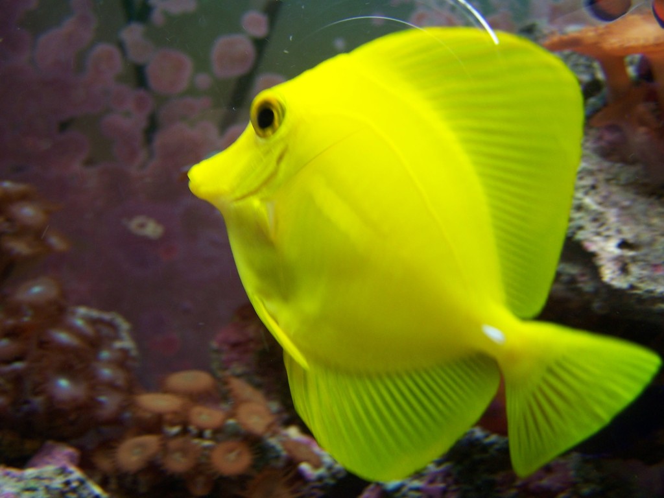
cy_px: 249
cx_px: 332
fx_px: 729
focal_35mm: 38
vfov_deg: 37.7
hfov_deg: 49.0
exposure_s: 1/30
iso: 80
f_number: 2.8
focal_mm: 6.3
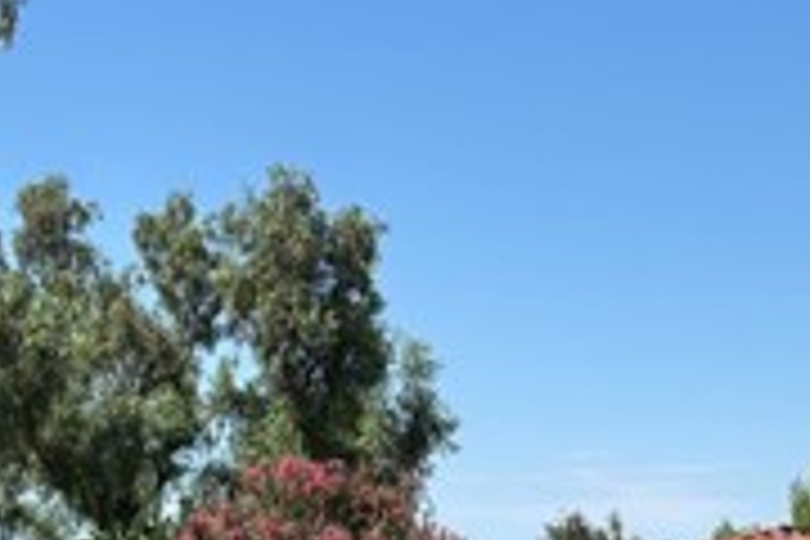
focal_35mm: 96
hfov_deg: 21.1
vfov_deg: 13.7
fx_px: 2160
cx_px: 608
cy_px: 702
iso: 50
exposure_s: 1/2710
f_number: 1.6
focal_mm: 5.96
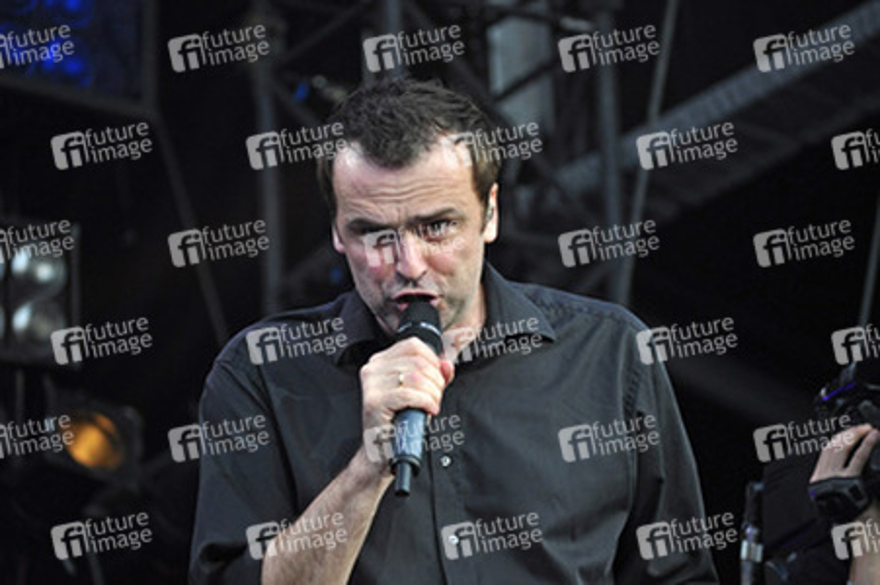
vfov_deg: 7.5
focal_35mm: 183
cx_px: 440
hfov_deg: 11.2
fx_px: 4470
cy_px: 292
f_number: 4.8
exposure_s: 1/250
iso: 800
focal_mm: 122
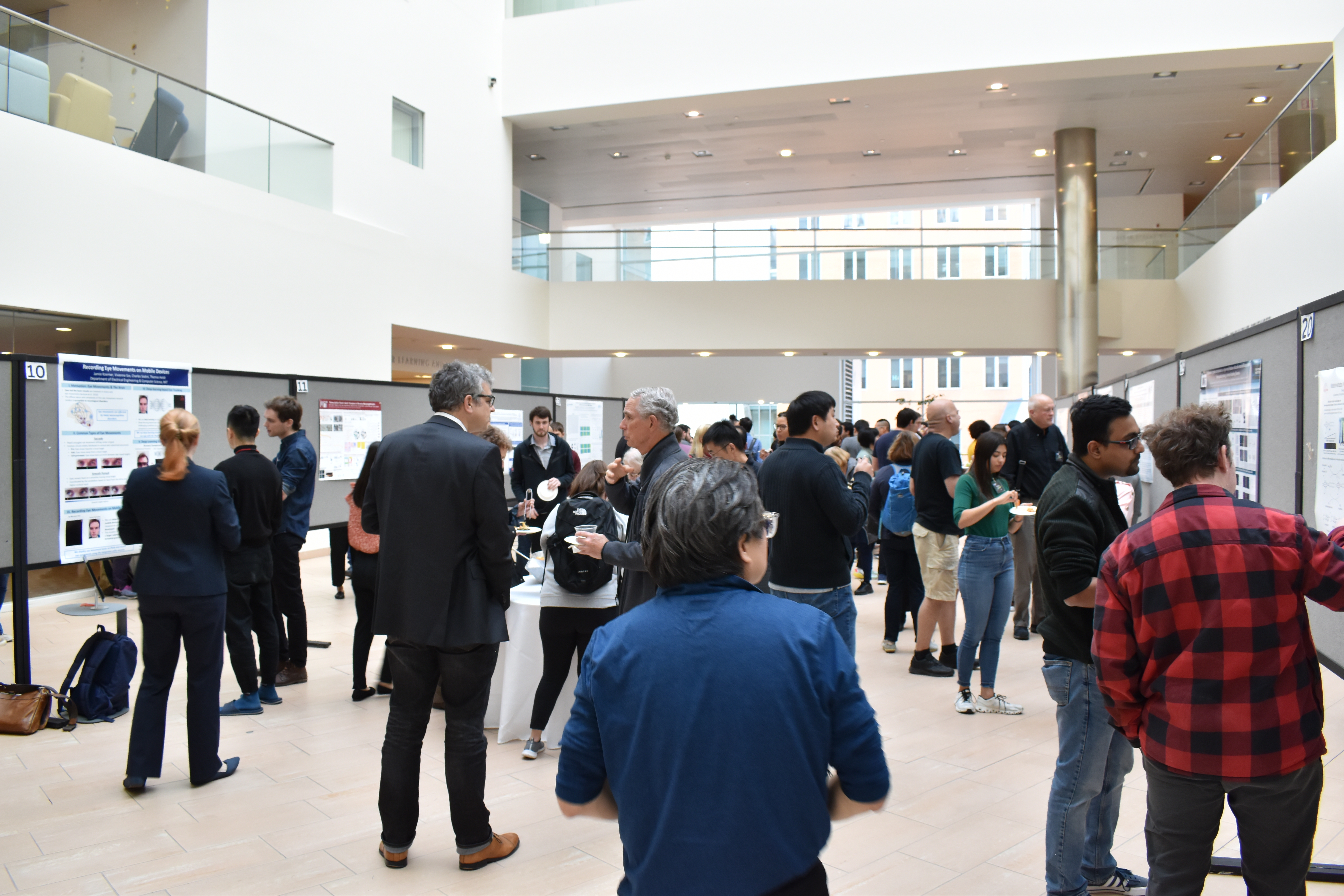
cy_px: 448
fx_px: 1008
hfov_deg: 67.4
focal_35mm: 27
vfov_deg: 47.9
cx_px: 672
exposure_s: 1/30
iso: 720
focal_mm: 18
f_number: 5.6
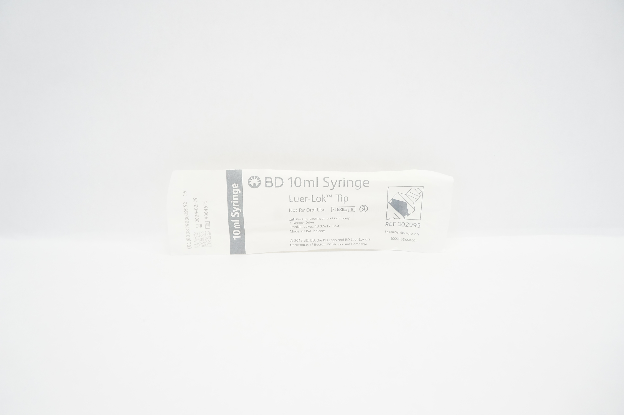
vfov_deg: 47.8
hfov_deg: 67.4
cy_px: 208
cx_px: 312
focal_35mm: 27
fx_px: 467
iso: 800
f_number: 5.6
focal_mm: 18
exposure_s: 1/80
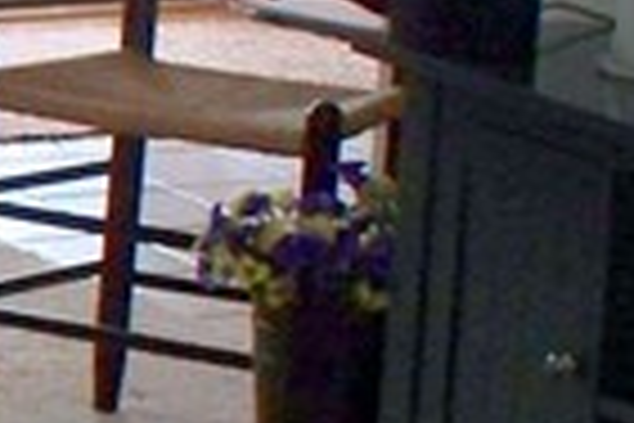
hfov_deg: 7.0
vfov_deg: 5.1
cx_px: -1039
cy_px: 162
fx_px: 4790
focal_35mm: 272
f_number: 2.8
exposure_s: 1/50
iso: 200
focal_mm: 7.54
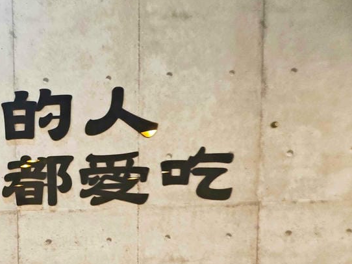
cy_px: 237
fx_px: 315
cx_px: -35
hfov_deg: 44.5
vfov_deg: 41.8
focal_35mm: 31
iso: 200
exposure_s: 1/30
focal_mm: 2.03
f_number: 1.8
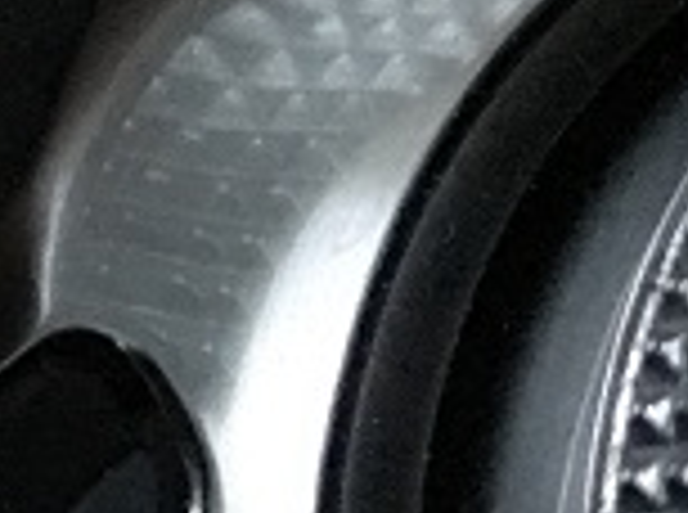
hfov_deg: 10.7
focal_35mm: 152
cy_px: -36
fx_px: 3014
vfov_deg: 9.6
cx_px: -1088
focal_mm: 4.15
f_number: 2.2
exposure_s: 1/17
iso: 320
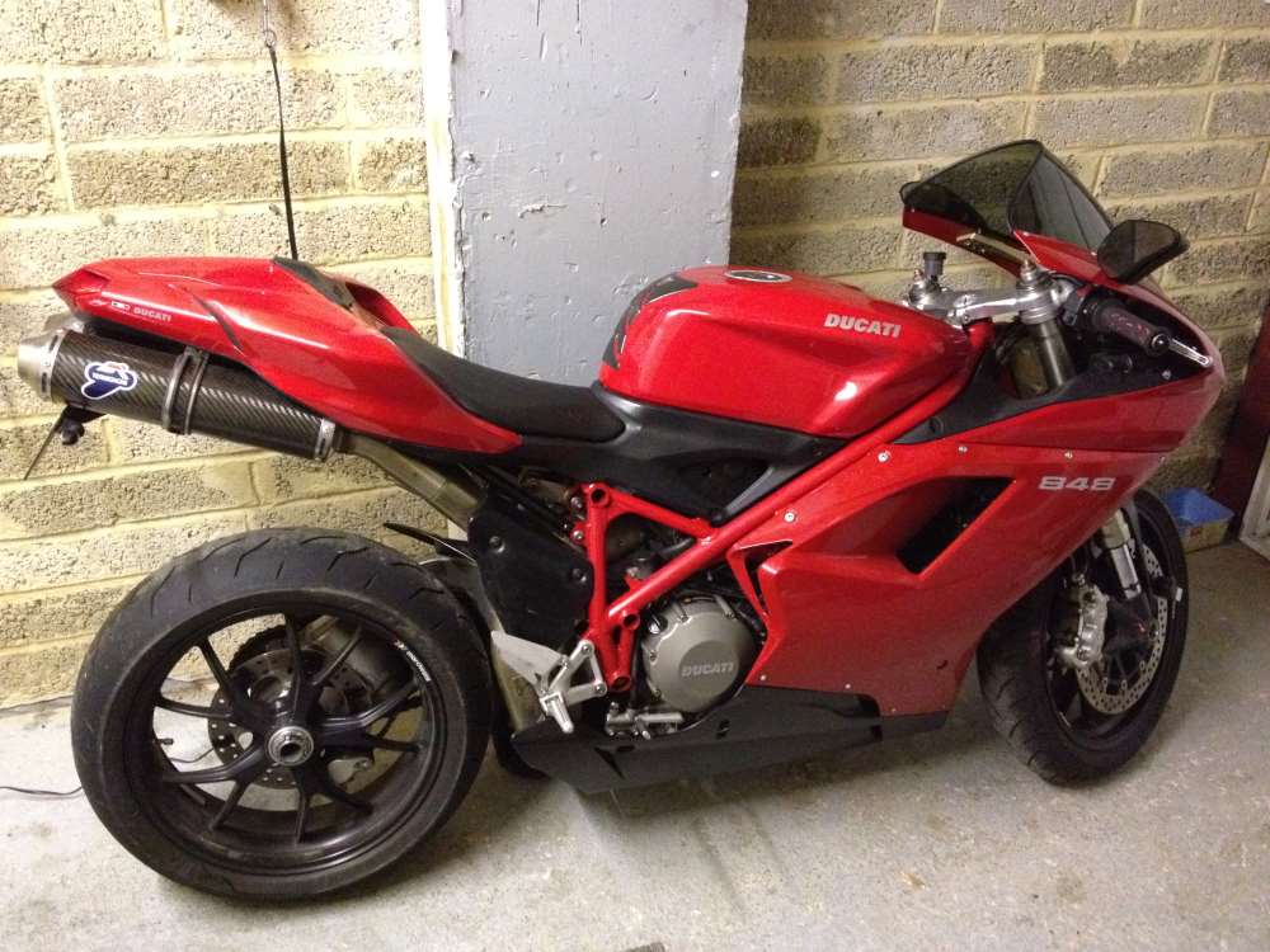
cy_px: 476
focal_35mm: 35
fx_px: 1284
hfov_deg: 52.6
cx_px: 635
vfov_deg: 40.7
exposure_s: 1/15
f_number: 2.4
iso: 800
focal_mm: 4.28
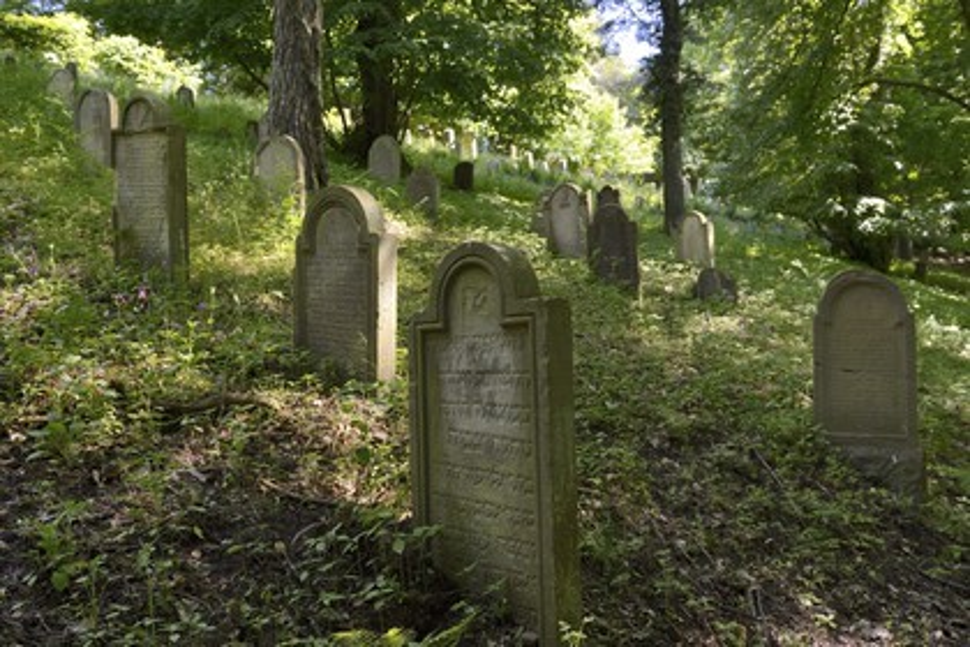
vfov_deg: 45.0
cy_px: 324
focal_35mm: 29
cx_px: 485
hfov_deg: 63.7
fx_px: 781
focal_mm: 29
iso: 800
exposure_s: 1/100
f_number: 6.3
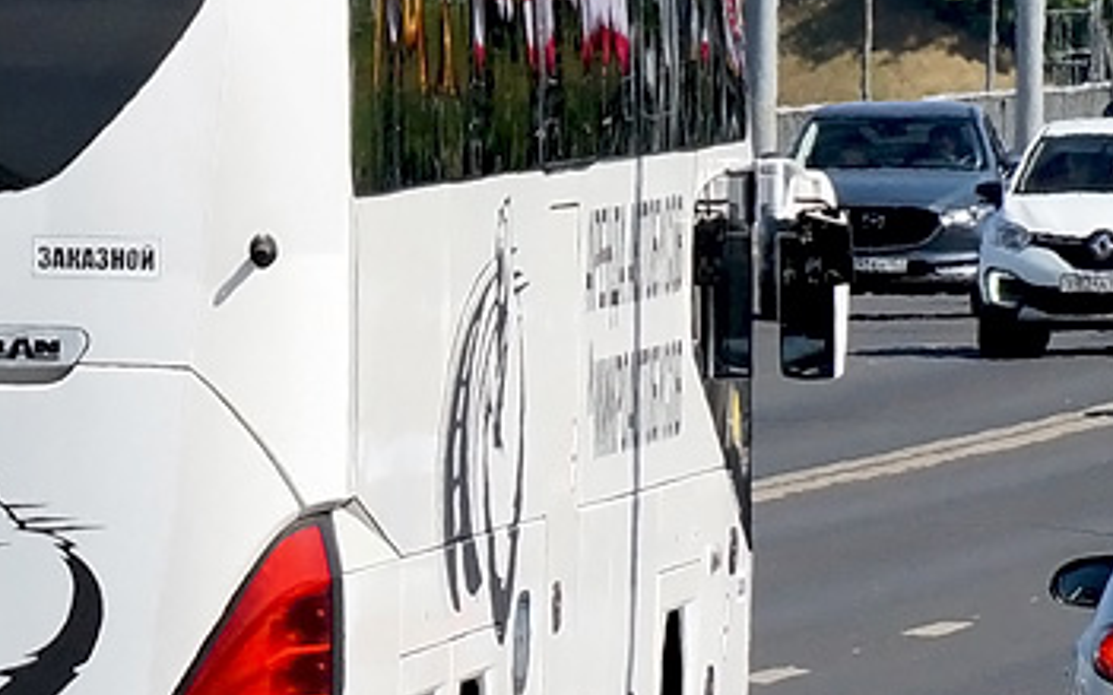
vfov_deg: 1.8
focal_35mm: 741
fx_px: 22461
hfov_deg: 2.8
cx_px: 60
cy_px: 63
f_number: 7.1
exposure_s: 1/1000
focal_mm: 135
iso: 200
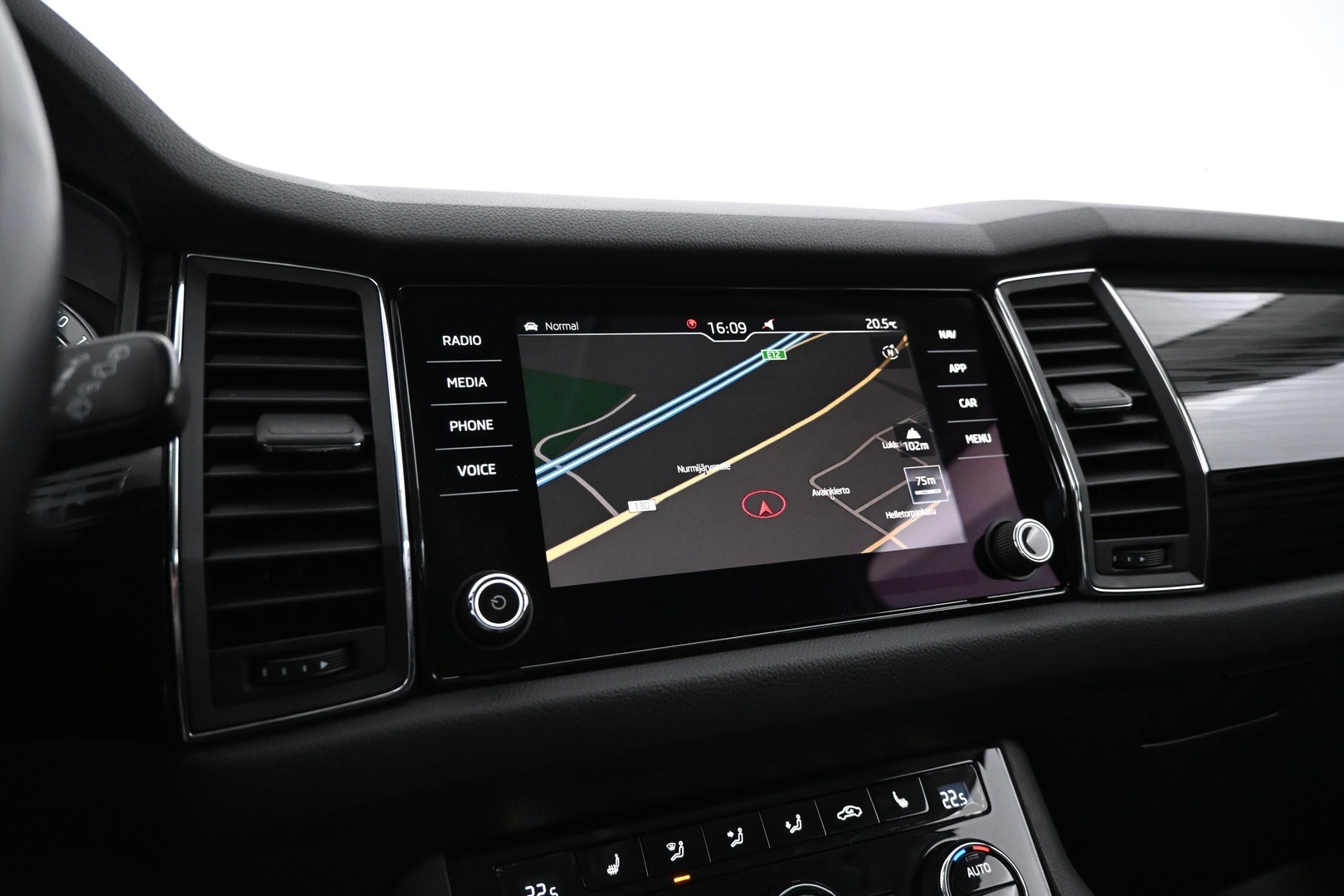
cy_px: 448
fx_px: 896
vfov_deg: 53.1
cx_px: 672
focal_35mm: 24
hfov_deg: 73.7
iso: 4000
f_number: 3.5
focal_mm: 16
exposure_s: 1/50
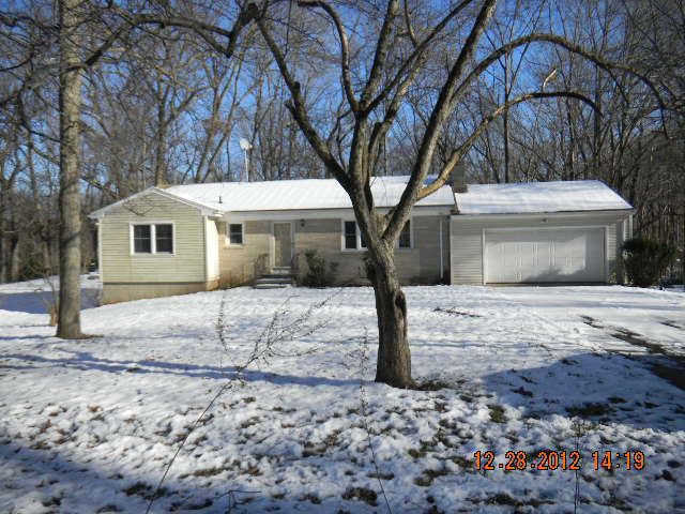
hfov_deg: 63.4
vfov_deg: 49.7
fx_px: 554
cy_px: 257
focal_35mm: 28
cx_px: 342
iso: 80
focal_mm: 5
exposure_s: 1/147
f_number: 7.8
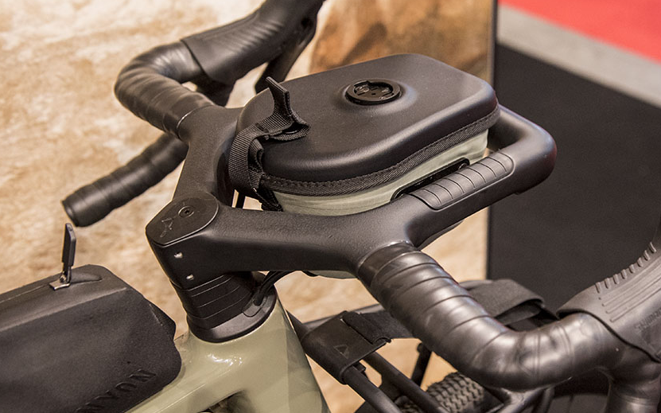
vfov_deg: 24.4
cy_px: 212
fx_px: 955
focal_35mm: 53
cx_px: 397
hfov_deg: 38.0
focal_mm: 36
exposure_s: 1/125
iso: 2000
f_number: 4.5
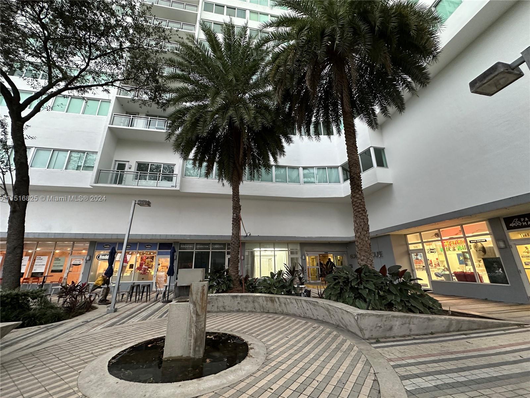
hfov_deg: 102.1
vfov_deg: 85.7
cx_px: 265
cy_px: 199
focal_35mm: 14
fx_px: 214
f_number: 2.2
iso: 320
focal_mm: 2.22
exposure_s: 1/60
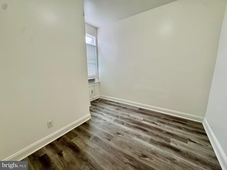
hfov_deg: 102.1
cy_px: 85
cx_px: 114
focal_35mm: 14
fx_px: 92
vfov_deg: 85.7
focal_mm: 2.22
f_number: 2.2
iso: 160
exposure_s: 1/99
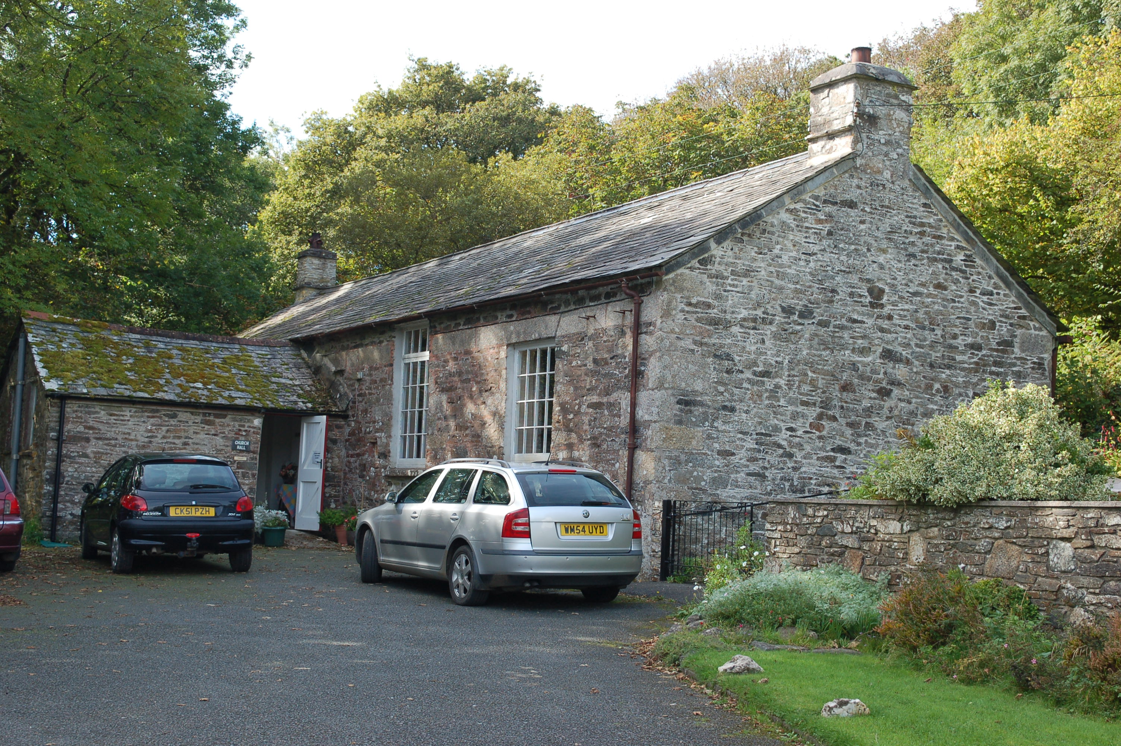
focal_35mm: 51
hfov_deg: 38.9
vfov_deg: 26.4
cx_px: 560
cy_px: 373
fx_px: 1587
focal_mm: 34
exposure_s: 1/160
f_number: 6.3
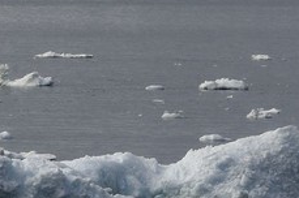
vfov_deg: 0.7
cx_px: -629
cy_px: 16
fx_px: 16256
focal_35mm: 1960
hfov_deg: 1.1
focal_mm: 280
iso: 400
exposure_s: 1/640
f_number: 14
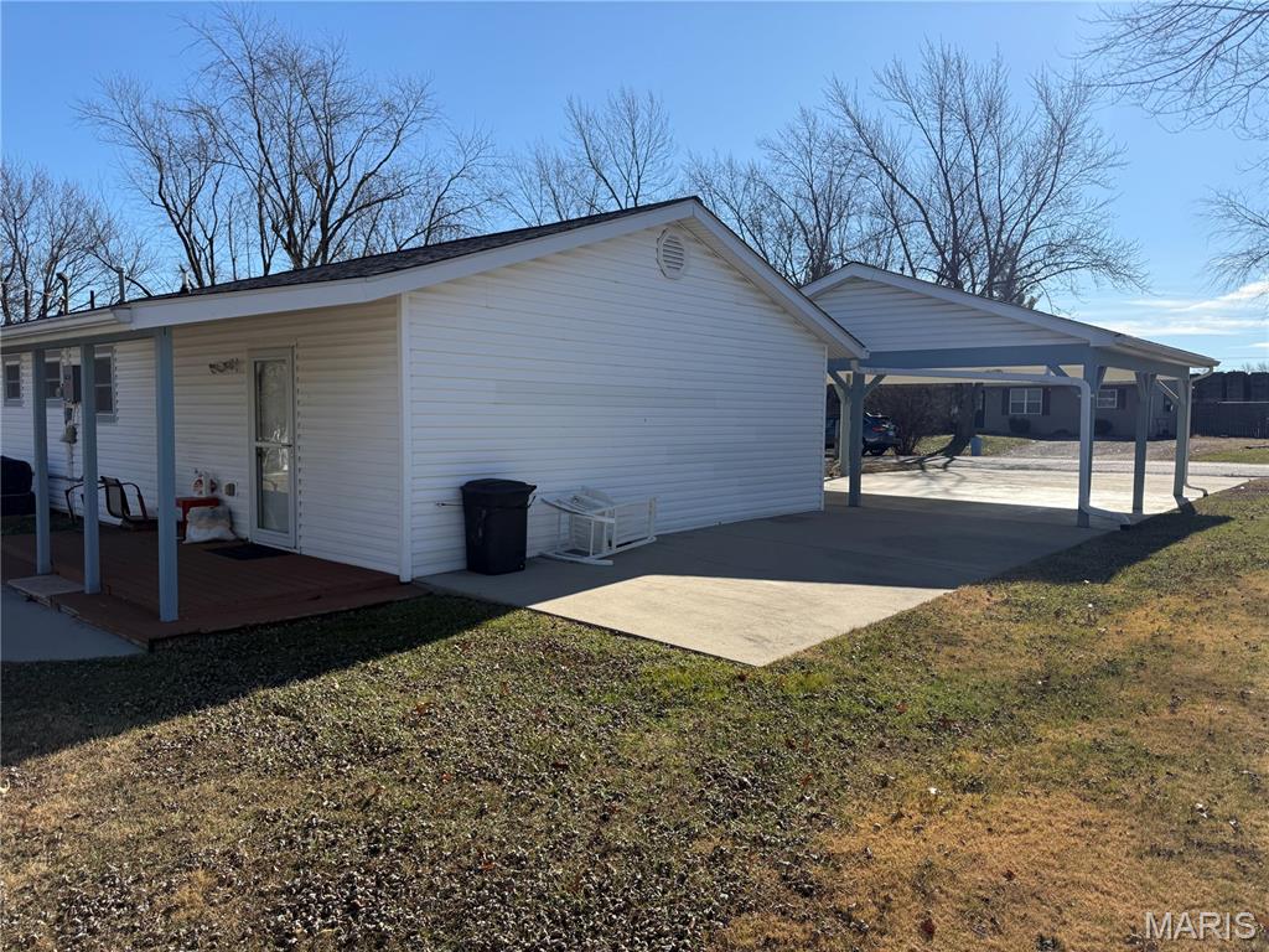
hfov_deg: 71.6
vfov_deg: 56.8
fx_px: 880
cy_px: 476
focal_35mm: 24
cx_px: 634
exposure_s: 1/4673
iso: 100
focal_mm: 6.76
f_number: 1.78
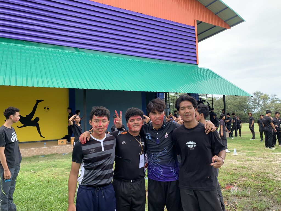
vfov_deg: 53.1
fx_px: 211
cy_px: 106
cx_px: 140
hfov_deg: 67.3
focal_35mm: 26
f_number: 1.8
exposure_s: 1/481
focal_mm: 4.25
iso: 25
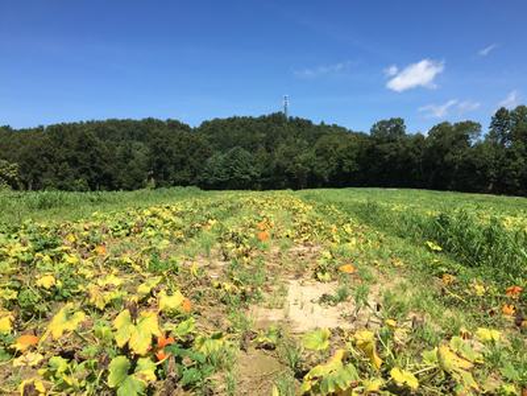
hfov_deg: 61.7
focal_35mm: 29
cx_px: 264
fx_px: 442
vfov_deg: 48.2
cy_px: 198
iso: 32
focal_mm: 4.15
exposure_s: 1/1721
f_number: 2.2
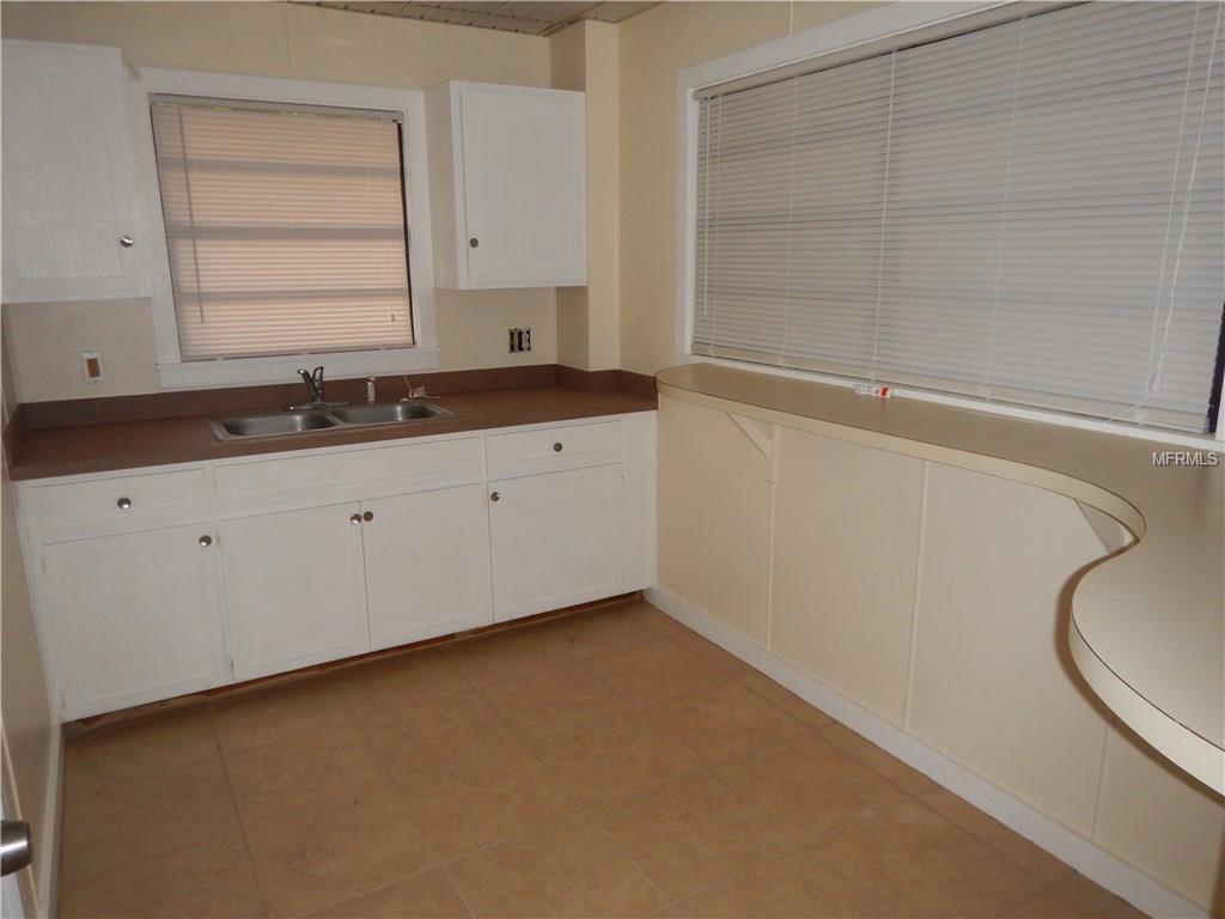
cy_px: 460
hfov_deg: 71.6
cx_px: 612
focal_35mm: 24
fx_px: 849
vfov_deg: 56.8
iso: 200
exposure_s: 1/30
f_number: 2.8
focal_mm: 4.3
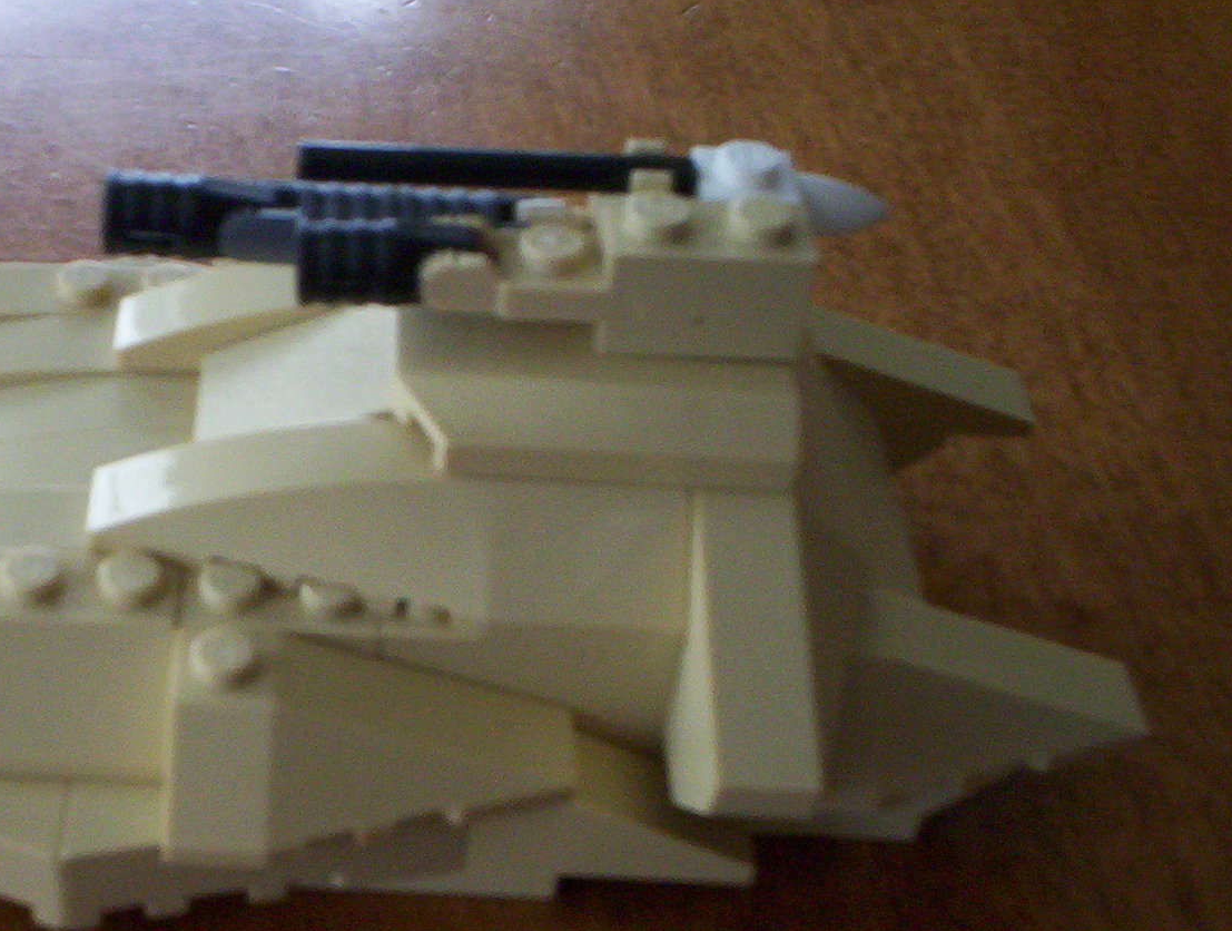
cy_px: 595
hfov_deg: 33.7
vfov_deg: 26.1
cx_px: 326
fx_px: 1998
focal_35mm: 56
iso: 200
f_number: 4.5
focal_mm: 4.99
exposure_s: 1/8
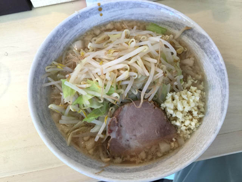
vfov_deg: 48.3
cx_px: 121
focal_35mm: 29
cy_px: 91
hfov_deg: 61.6
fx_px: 203
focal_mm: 4.15
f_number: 2.2
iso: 32
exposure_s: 1/40
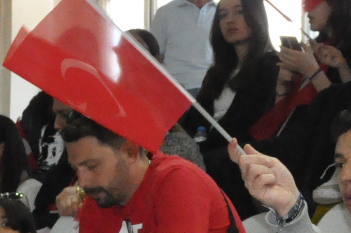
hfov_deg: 8.6
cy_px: 325
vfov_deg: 5.7
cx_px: 287
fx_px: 2328
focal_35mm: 239
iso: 3200
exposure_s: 1/200
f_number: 8
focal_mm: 32
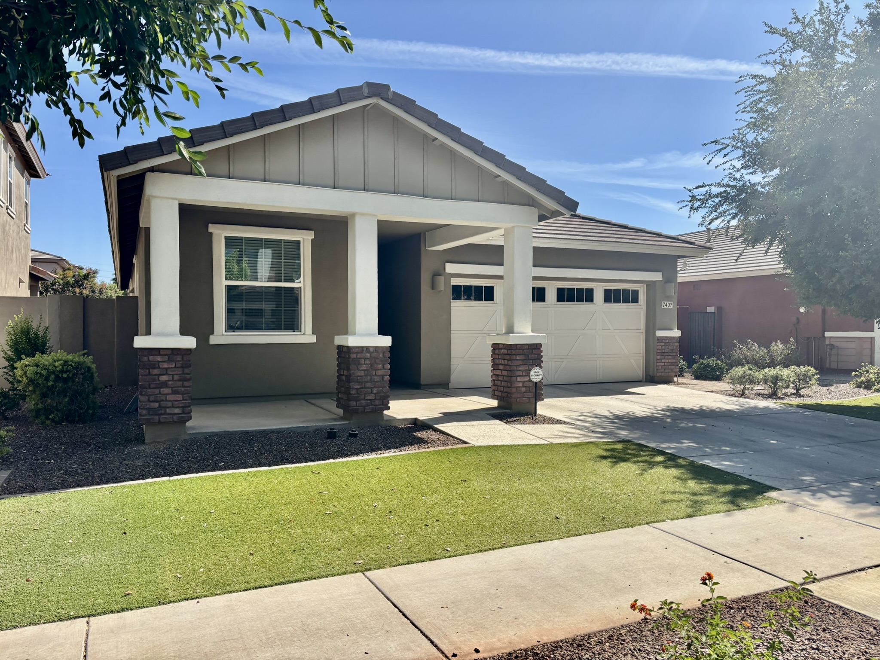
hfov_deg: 67.3
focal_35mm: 26
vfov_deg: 53.1
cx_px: 440
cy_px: 330
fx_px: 661
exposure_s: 1/2933
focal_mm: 5.96
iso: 50
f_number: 1.6
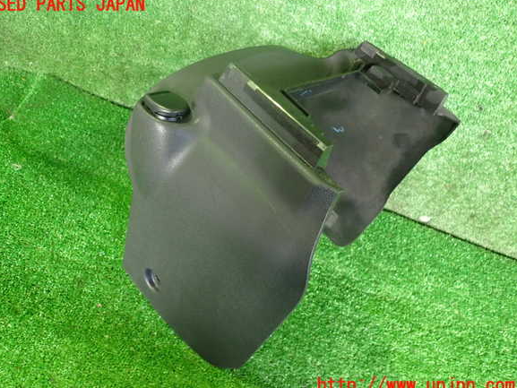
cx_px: 251
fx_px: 388
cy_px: 195
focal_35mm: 26
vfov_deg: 53.1
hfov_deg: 67.3
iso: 640
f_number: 2
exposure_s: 1/30
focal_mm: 4.5
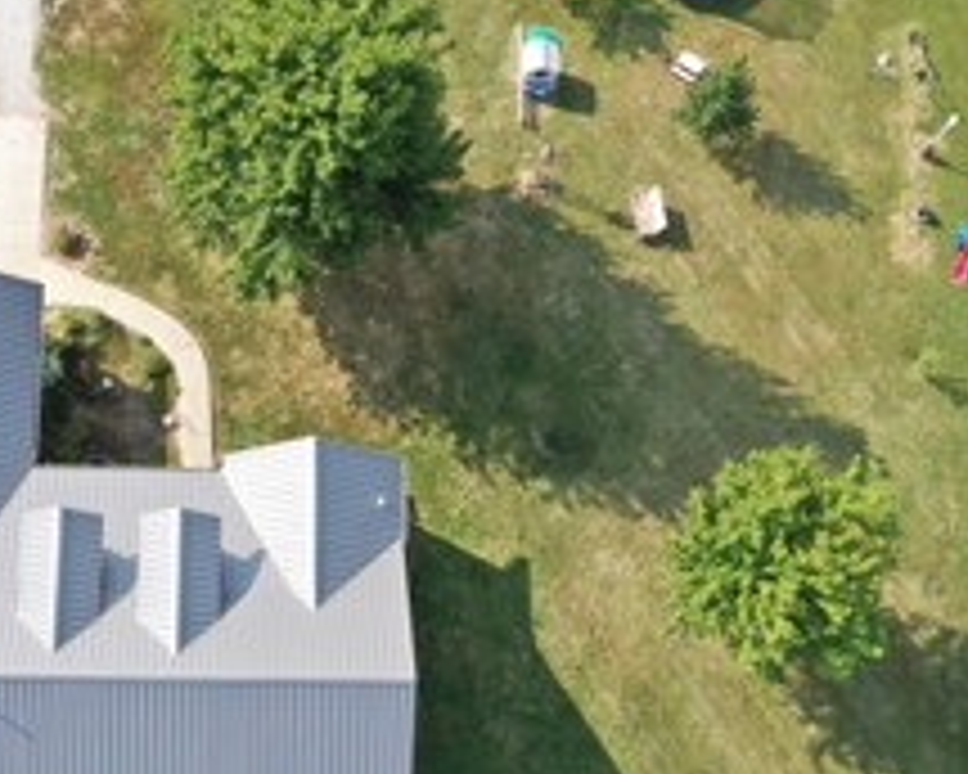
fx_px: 1576
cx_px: 225
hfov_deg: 33.4
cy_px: 567
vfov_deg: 27.3
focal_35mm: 55
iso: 100
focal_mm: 10.26
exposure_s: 1/200
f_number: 5
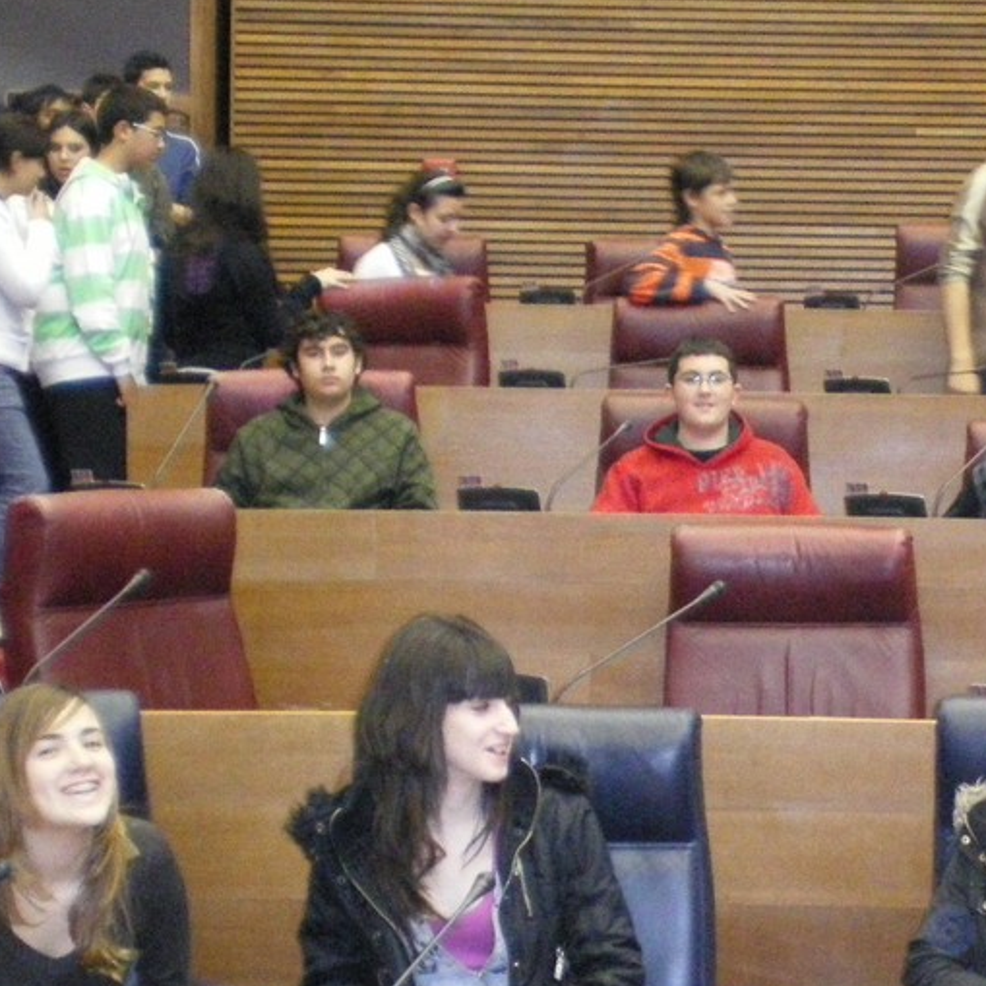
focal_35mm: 80
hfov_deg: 20.9
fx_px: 2578
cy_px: 761
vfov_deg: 21.4
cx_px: 982
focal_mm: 6.3
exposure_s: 1/50
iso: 800
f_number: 3.1
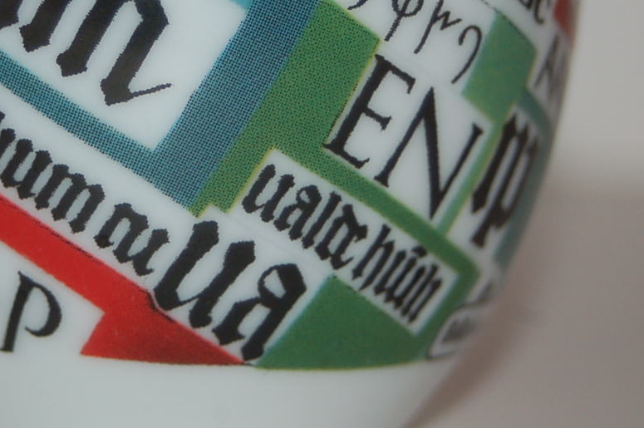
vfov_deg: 5.9
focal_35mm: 233
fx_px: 4164
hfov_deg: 8.8
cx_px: 86
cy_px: 93
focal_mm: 80
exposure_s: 1/60
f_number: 5.6
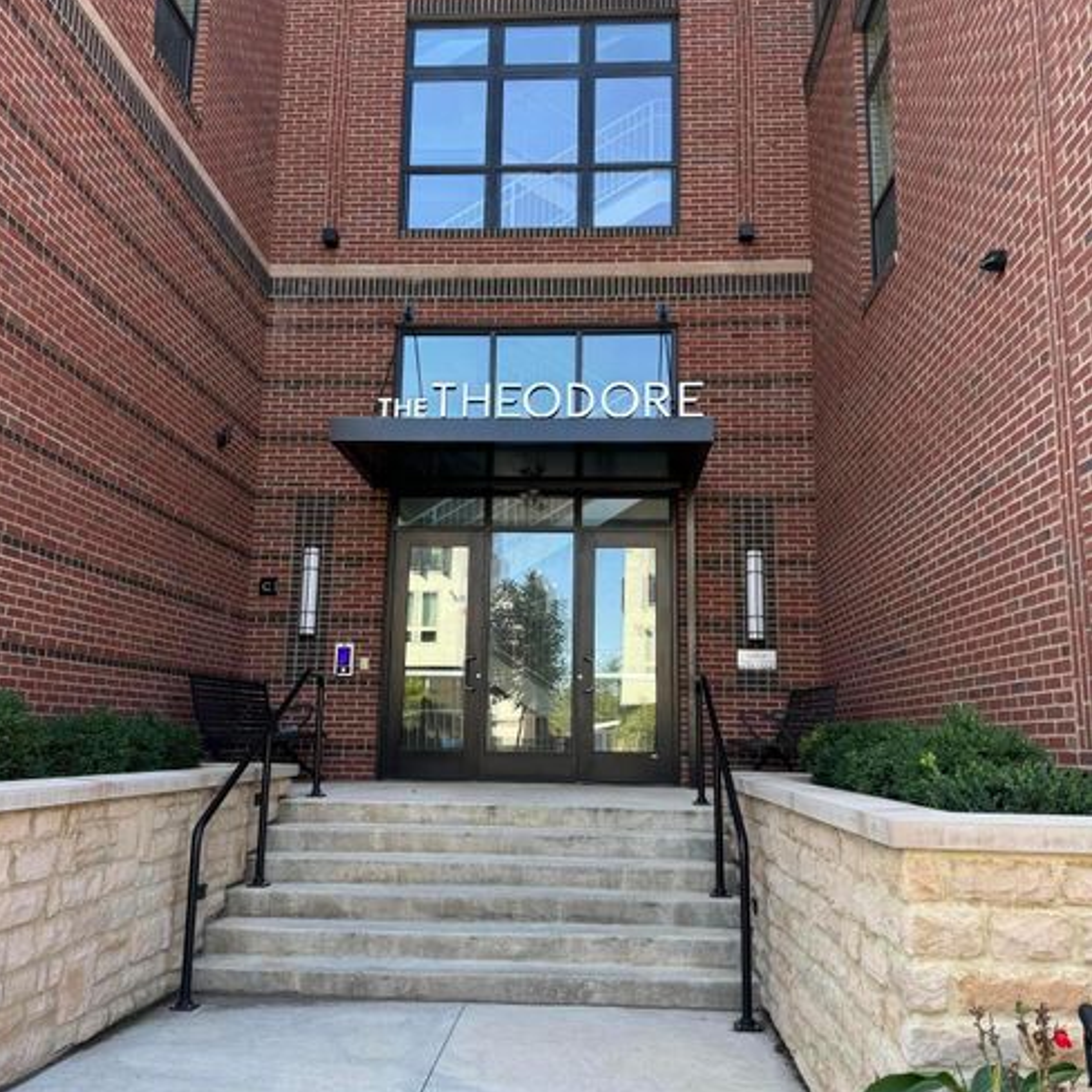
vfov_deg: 55.6
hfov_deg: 55.6
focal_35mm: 29
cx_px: 535
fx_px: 1035
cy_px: 554
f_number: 1.78
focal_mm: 6.76
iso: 80
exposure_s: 1/341
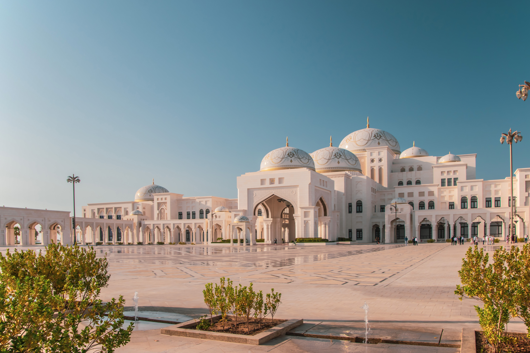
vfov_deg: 47.9
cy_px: 176
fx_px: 397
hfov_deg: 67.4
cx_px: 265
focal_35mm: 27
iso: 200
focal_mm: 18
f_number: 9
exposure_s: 1/320
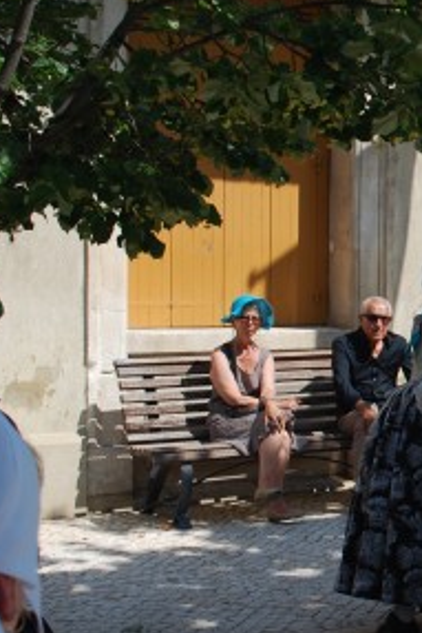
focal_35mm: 94
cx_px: 674
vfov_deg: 21.7
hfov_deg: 13.5
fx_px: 1651
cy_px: 298
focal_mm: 28
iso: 100
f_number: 8
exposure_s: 1/250
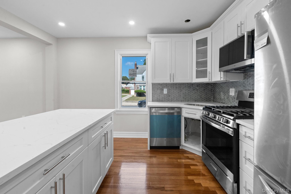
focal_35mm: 14
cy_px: 97
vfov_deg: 81.2
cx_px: 146
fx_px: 113
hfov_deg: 104.3
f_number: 10
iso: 800
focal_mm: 14
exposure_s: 1/30
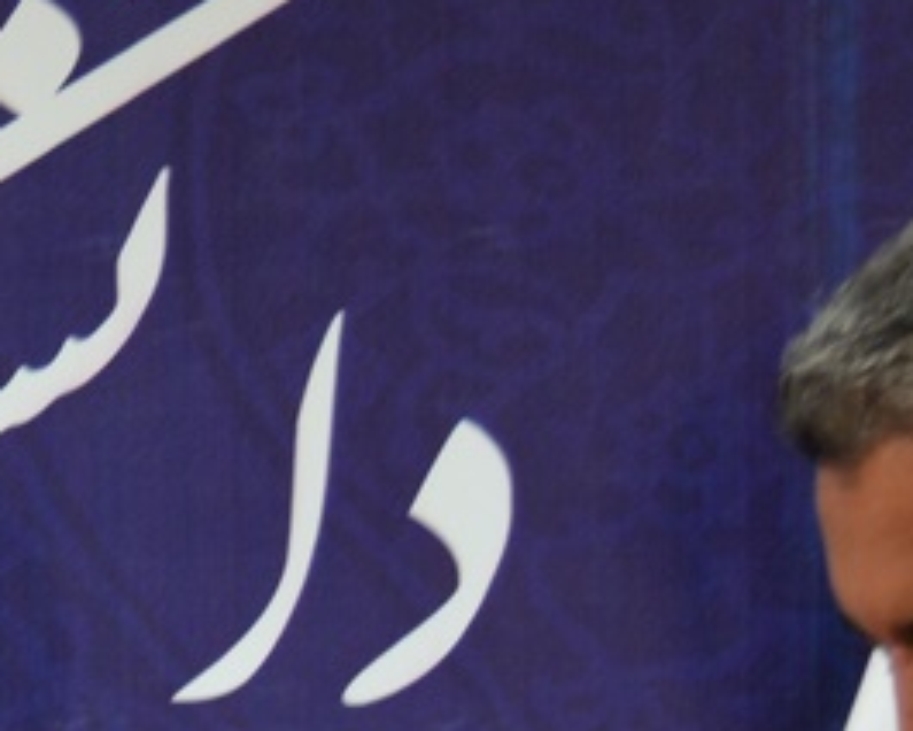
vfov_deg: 5.6
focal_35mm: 275
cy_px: 997
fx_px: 7431
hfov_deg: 6.7
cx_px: -1292
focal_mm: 48
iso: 640
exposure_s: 1/60
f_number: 4
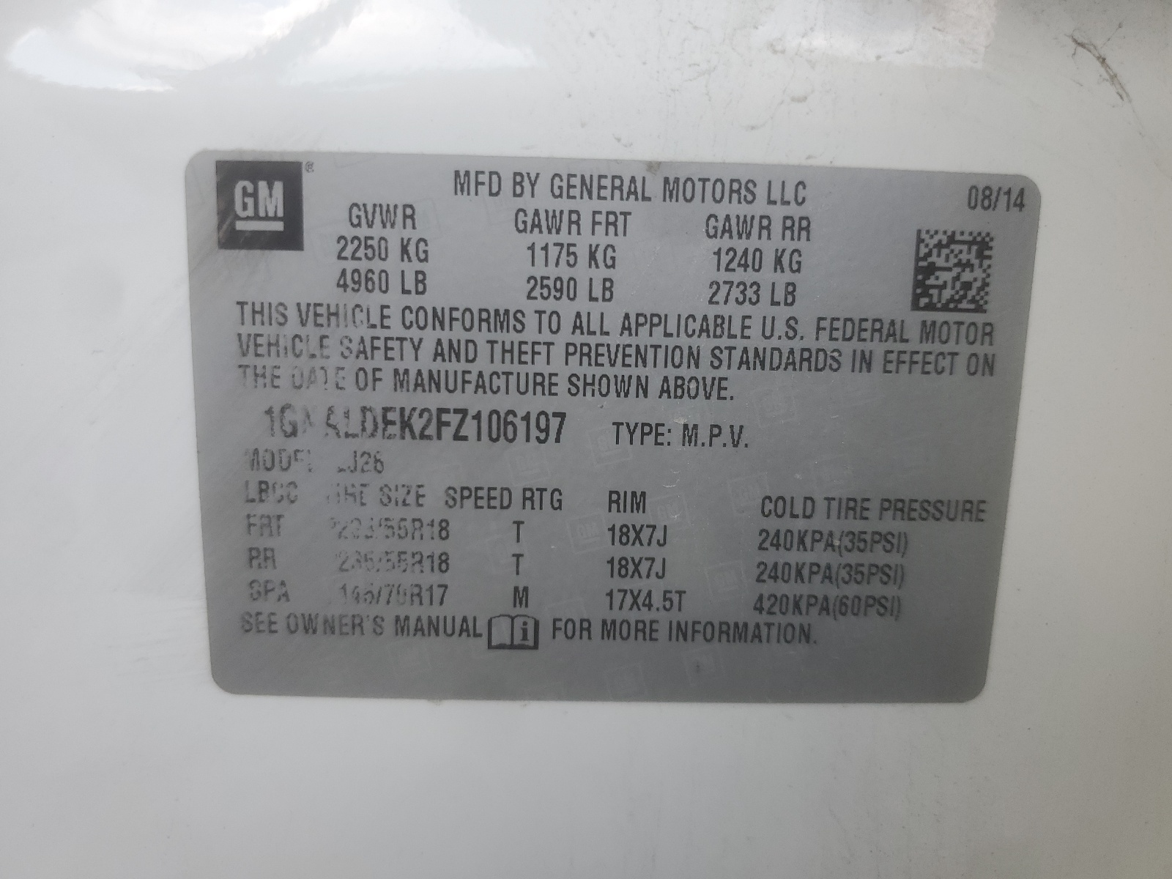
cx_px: 586
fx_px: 880
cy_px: 440
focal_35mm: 26
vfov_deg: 53.1
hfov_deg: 67.3
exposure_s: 1/145
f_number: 1.5
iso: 50
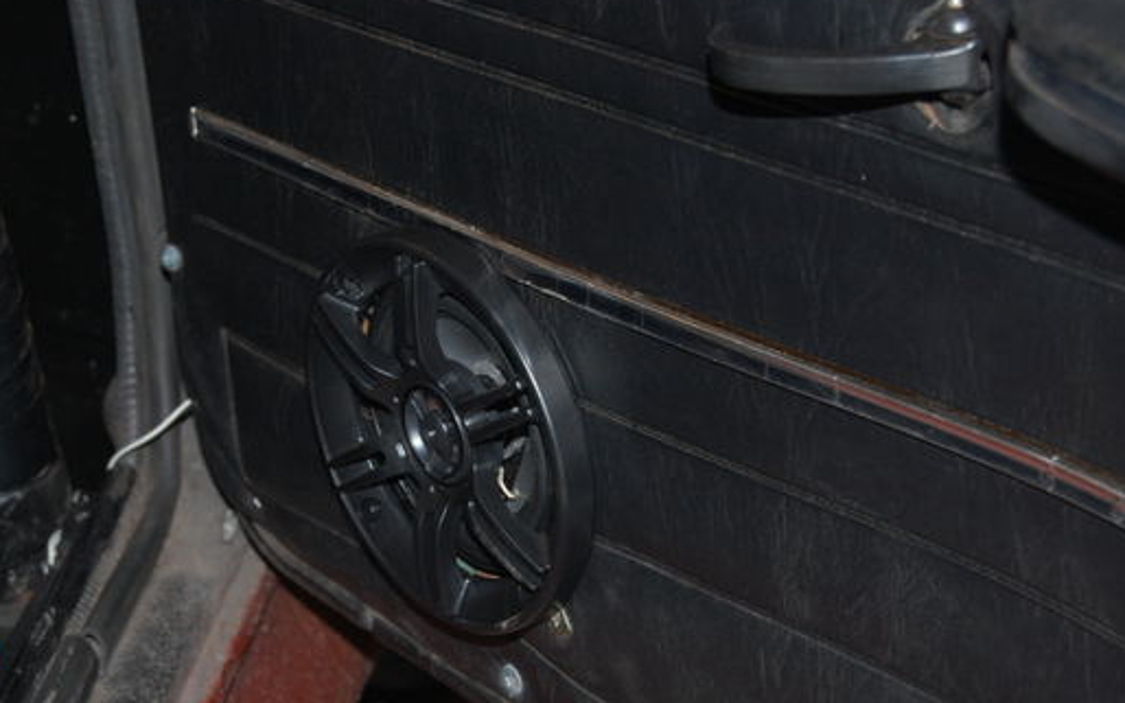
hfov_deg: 24.1
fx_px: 2625
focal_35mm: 86
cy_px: 453
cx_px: 433
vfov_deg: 15.2
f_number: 5.3
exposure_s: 1/60
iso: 400
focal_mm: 45
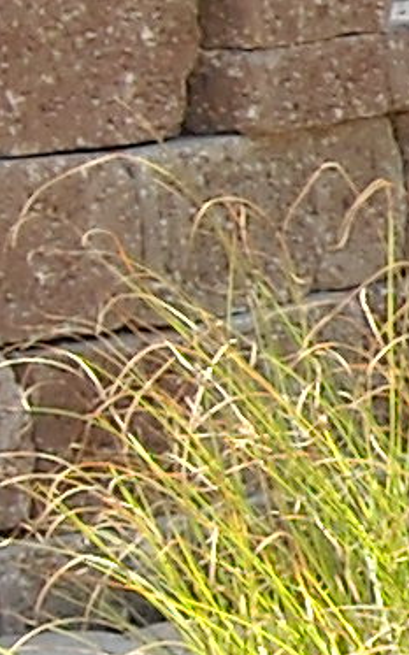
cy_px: 153
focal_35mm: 325
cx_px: 1571
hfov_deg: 3.8
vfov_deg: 6.5
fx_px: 5798
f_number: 2.8
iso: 64
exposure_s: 1/250
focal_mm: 5.7
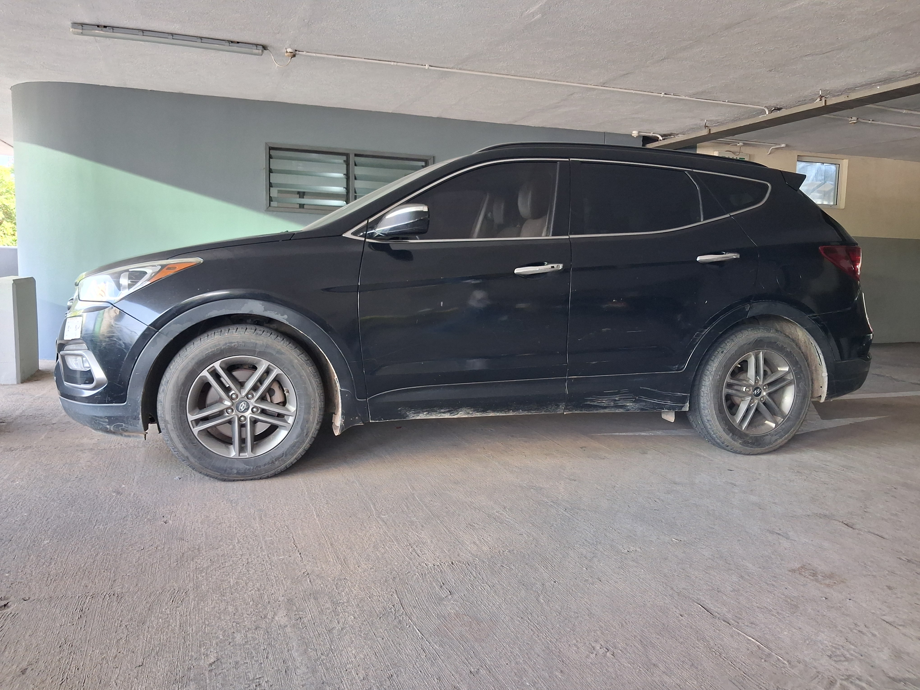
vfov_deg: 51.4
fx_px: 718
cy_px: 345
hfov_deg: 65.3
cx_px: 460
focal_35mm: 27
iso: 320
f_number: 1.8
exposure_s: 1/100
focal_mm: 4
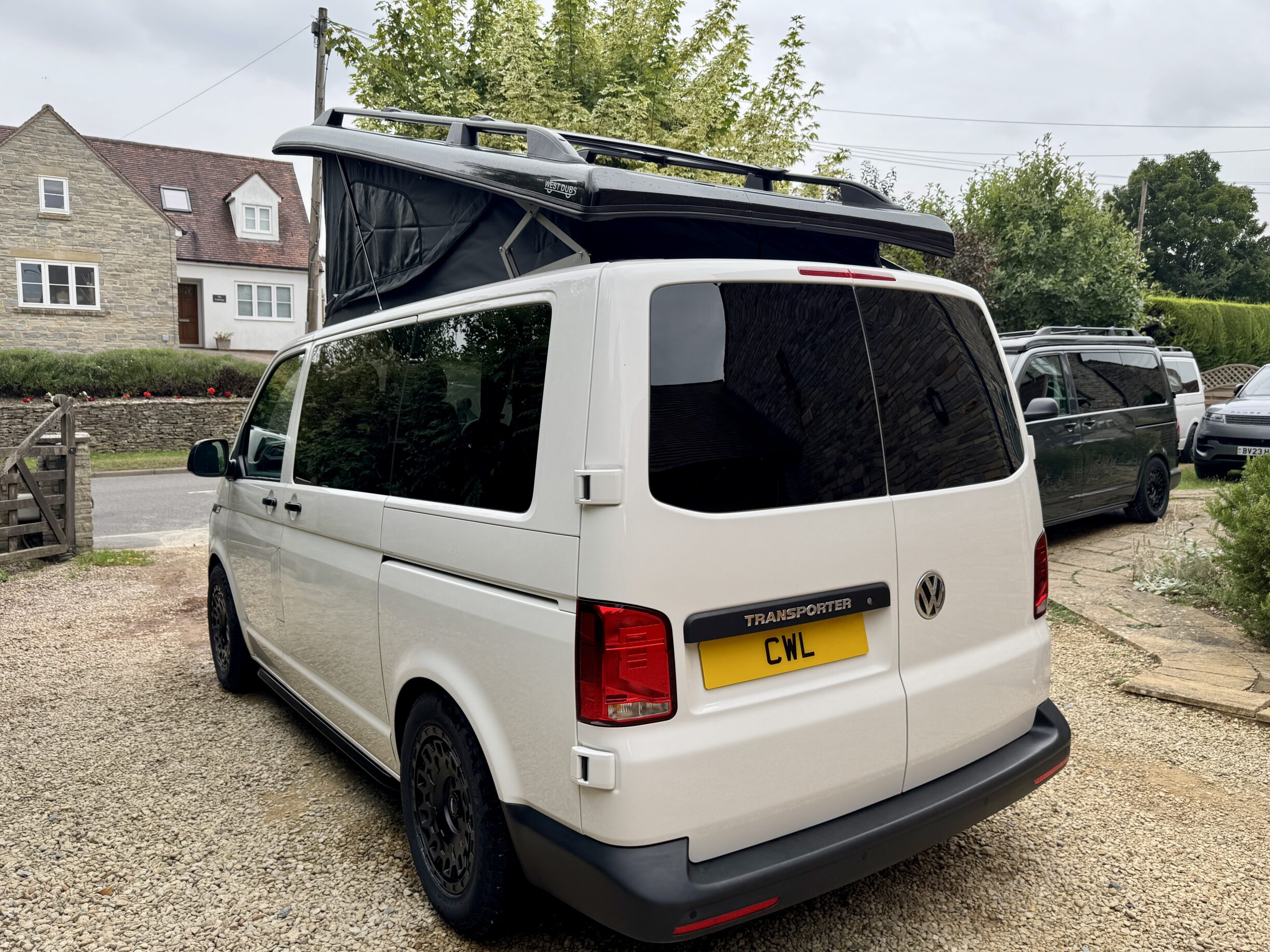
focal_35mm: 25
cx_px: 655
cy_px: 477
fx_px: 917
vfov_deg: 54.9
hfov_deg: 69.4
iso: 80
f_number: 1.78
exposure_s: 1/832
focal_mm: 6.76
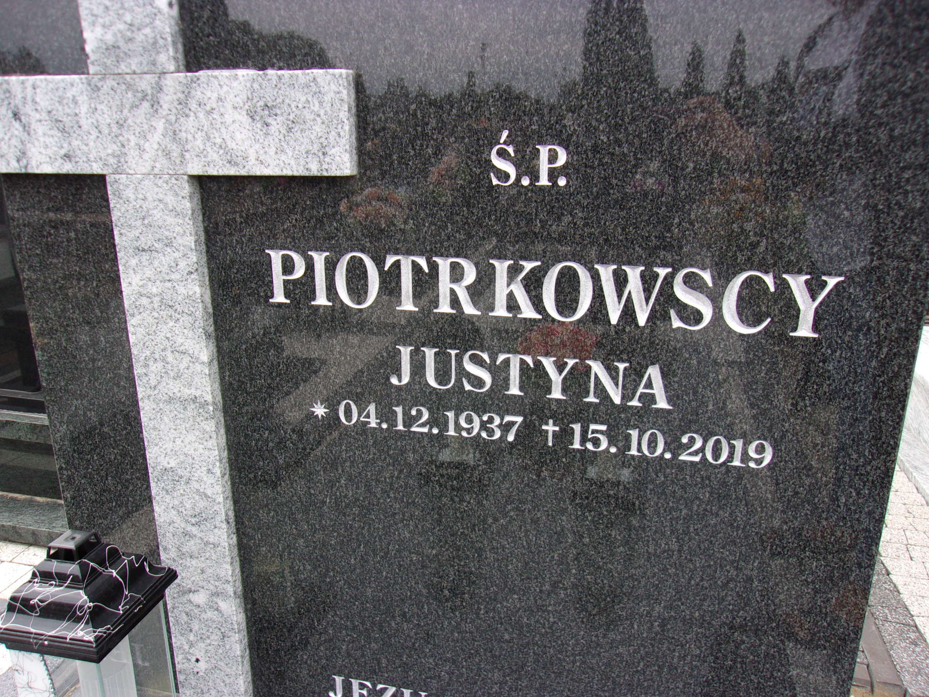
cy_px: 348
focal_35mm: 27
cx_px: 464
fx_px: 725
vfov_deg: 51.4
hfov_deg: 65.3
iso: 80
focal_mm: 4.9
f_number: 3
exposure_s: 1/250
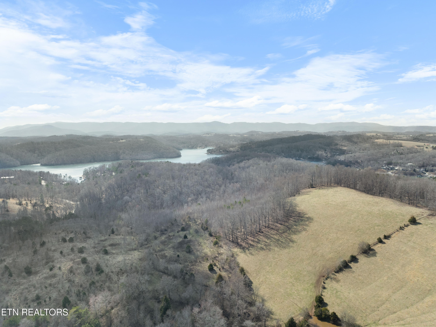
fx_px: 302
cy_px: 164
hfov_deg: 71.6
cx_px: 218
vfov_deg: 56.8
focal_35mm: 24
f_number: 2.8
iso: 260
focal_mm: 12.29
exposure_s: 1/240
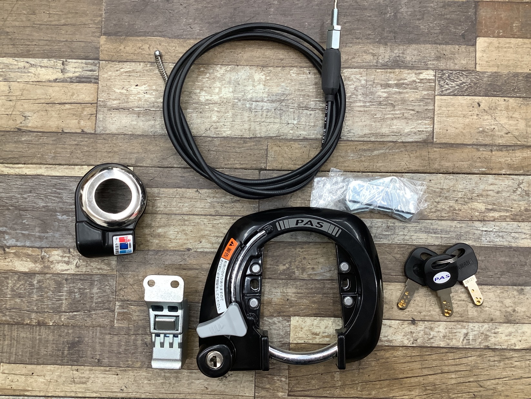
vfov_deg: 45.5
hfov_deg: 58.3
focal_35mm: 31
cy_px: 200
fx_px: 476
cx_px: 266
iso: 100
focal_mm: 3.3
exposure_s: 1/60
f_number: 2.4
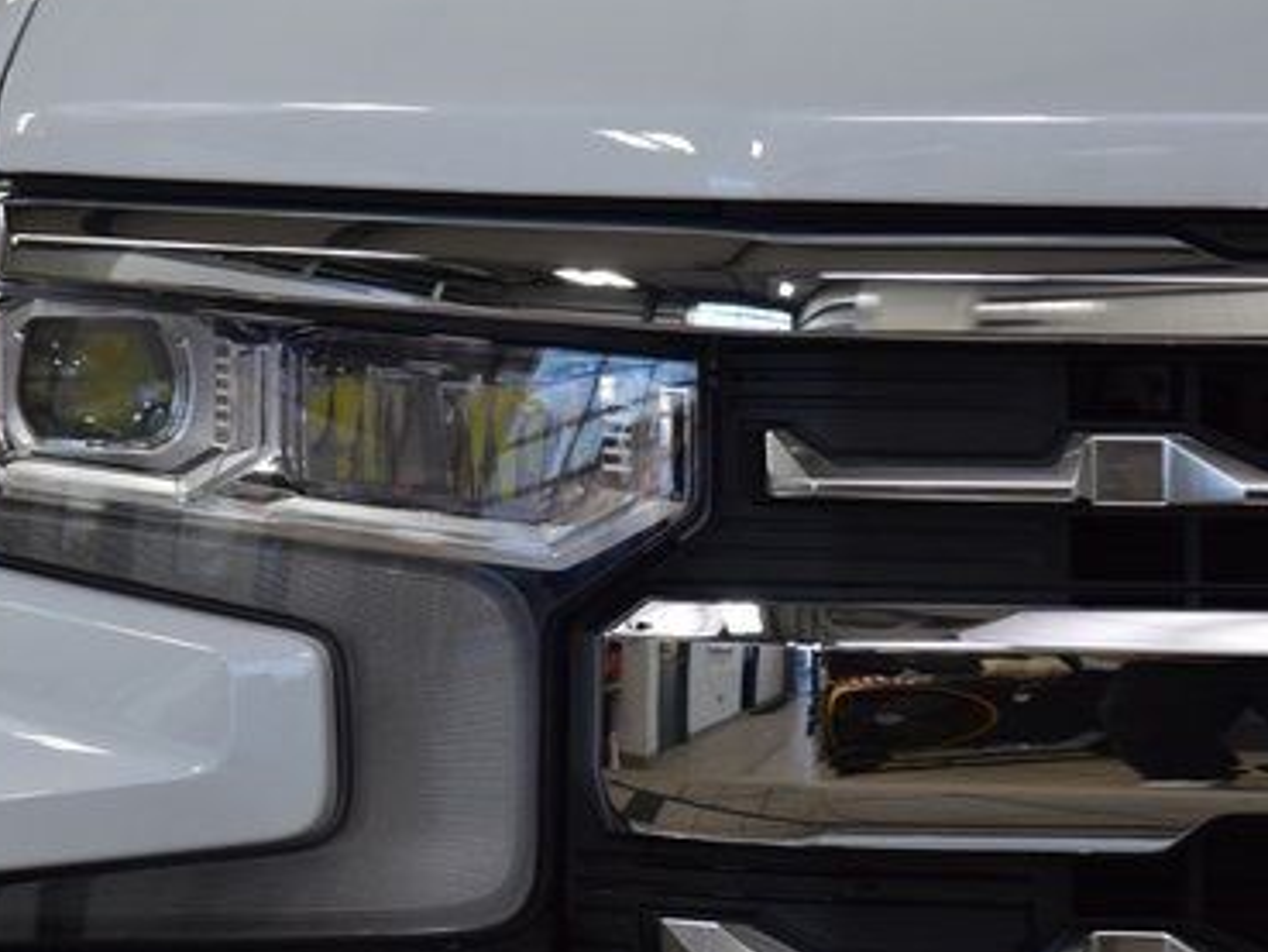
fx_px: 6412
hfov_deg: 11.3
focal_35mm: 175
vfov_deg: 8.5
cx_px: 337
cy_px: 586
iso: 1600
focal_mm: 70
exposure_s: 1/125
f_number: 6.3
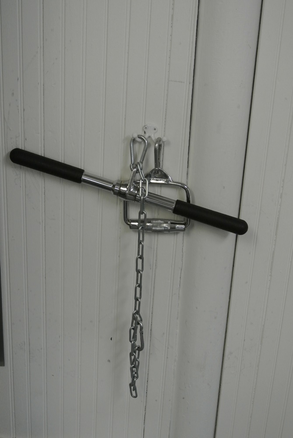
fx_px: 621
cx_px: 146
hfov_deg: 26.5
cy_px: 219
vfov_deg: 38.8
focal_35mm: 51
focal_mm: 18.9
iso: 800
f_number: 4.8
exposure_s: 1/40
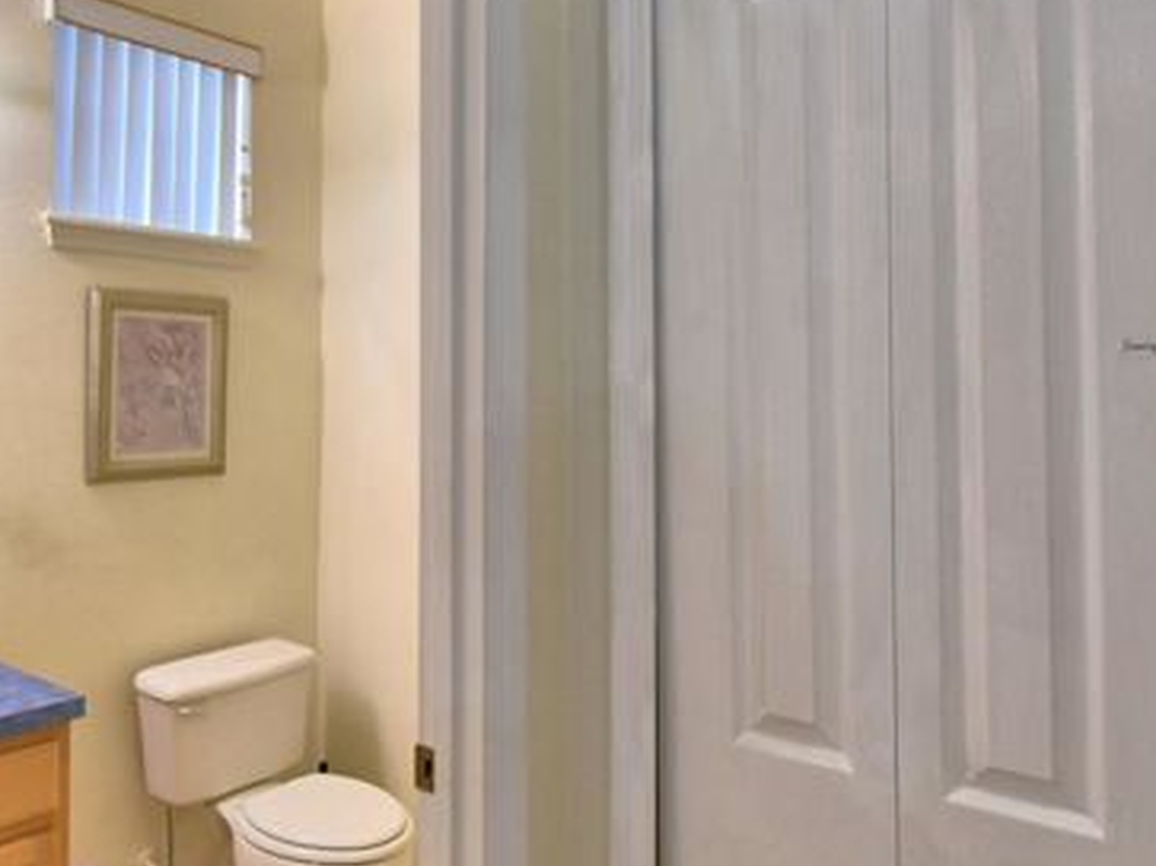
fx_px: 935
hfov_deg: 63.4
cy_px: 368
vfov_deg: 49.5
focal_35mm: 28
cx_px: 533
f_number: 4.5
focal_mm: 10
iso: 320
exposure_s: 1/125
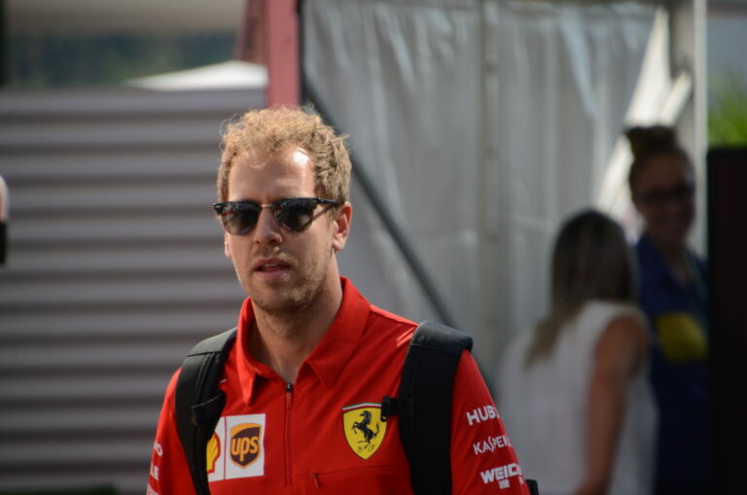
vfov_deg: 3.0
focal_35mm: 450
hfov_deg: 4.6
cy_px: 248
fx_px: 9320
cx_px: 374
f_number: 6.3
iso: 400
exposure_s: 1/1000
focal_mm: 300
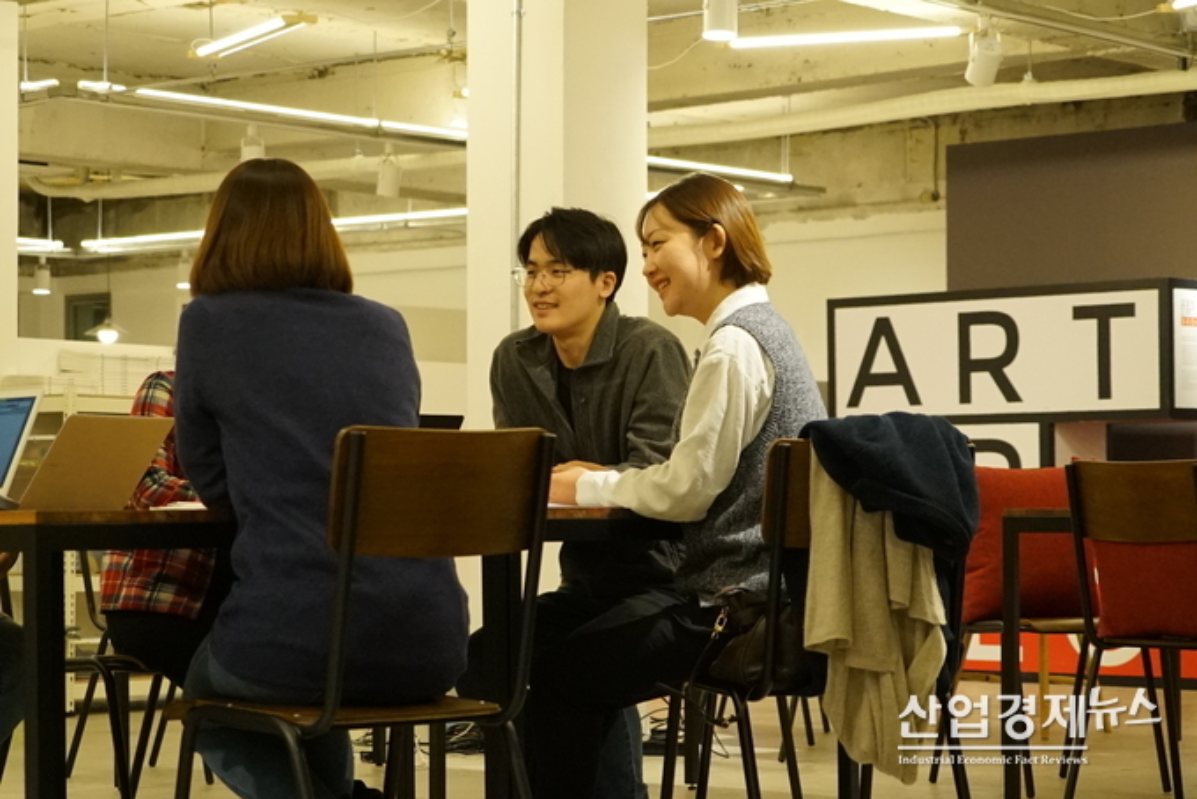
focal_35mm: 87
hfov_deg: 23.4
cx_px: 598
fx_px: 2894
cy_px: 400
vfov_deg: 15.7
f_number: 5
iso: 6400
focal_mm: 58
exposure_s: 1/400
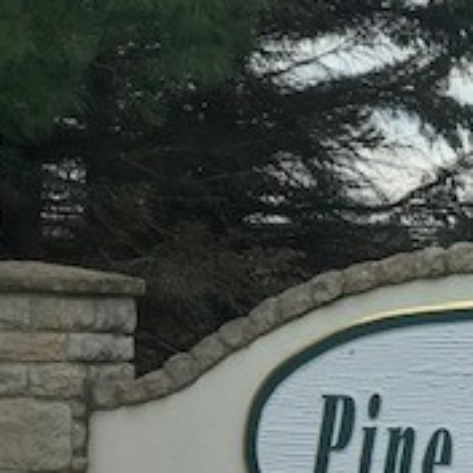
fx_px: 2829
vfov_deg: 9.4
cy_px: 632
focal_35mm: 183
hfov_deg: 9.4
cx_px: 591
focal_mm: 6.6
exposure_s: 1/319
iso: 20
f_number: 2.8
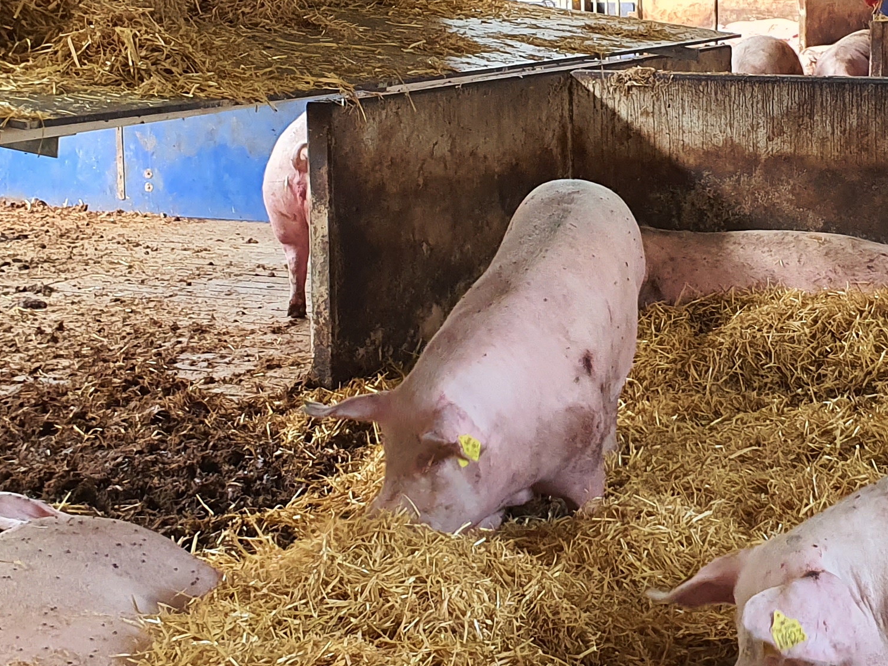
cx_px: 643
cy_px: 143
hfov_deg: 27.5
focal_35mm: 70
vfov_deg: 20.8
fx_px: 1795
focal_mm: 4.3
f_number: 2.4
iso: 320
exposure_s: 1/100
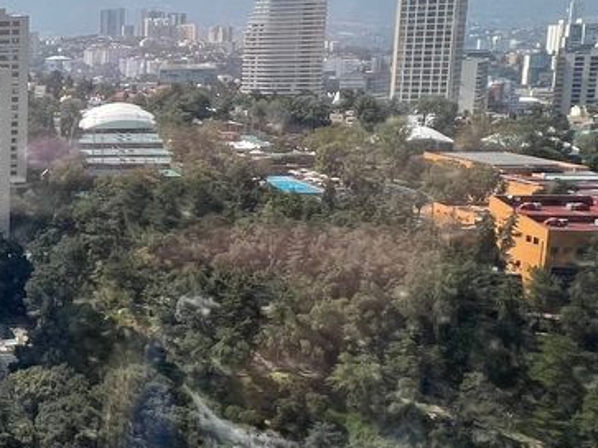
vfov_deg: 33.4
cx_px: -234
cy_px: 171
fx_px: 743
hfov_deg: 30.8
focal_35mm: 43
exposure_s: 1/1783
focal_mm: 1.57
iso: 32
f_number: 1.8
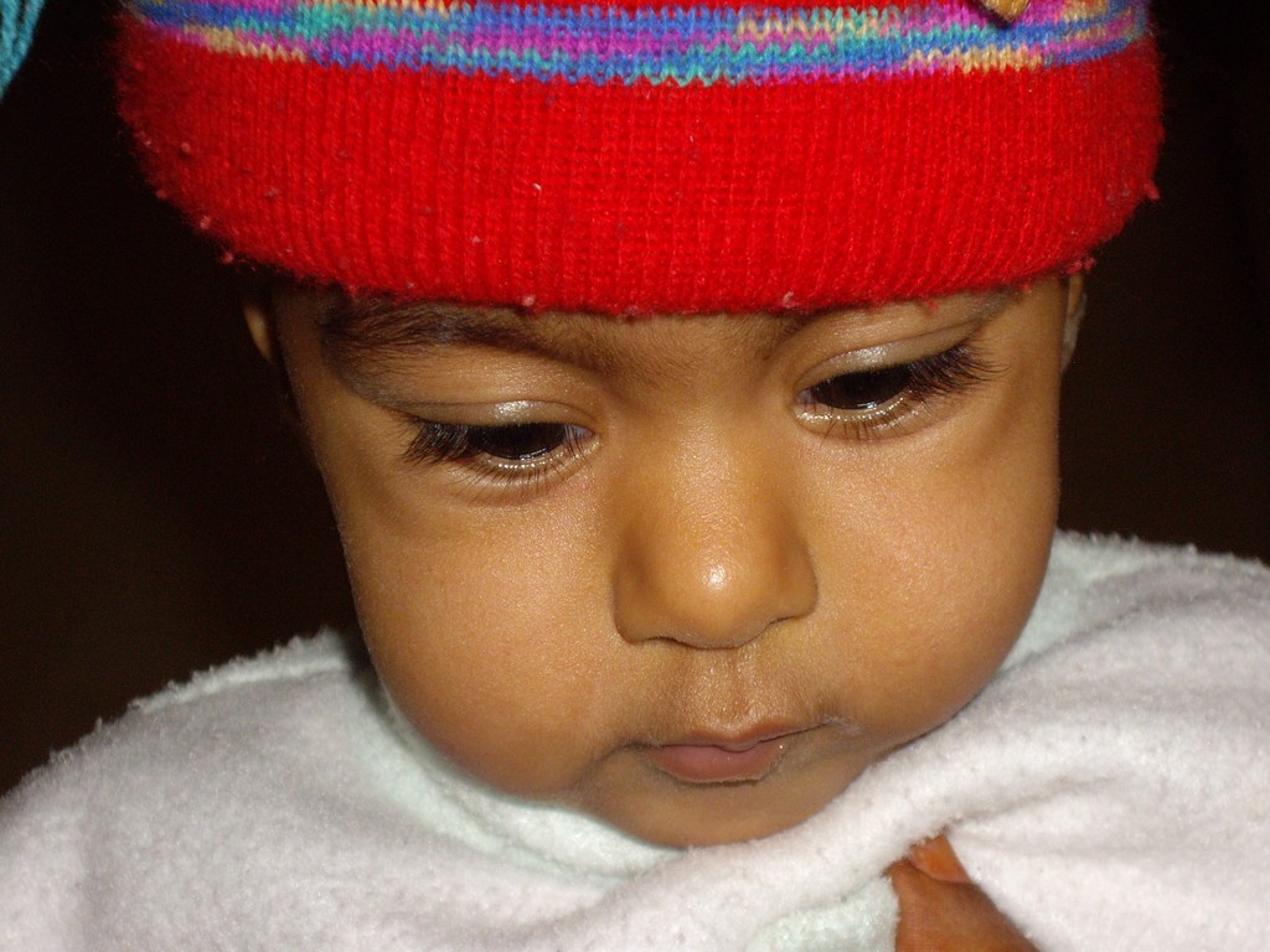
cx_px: 635
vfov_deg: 15.7
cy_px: 476
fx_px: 3449
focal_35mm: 94
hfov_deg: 20.9
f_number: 4.6
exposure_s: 1/100
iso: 200
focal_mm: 15.3
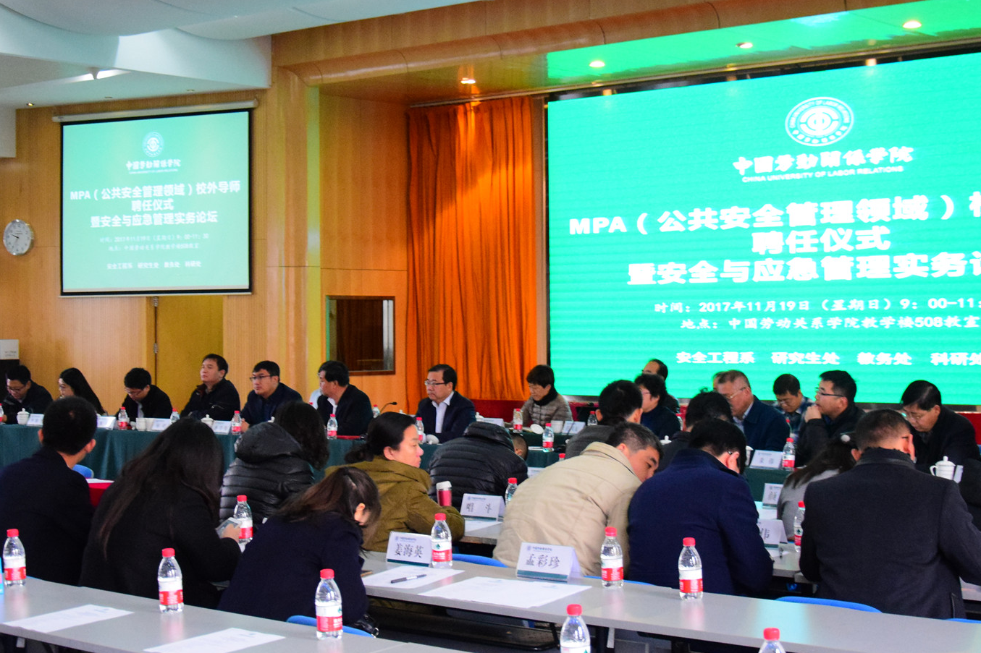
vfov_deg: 21.9
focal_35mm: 62
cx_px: 436
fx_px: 1689
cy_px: 246
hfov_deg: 32.4
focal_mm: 28
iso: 3200
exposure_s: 1/100
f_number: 4
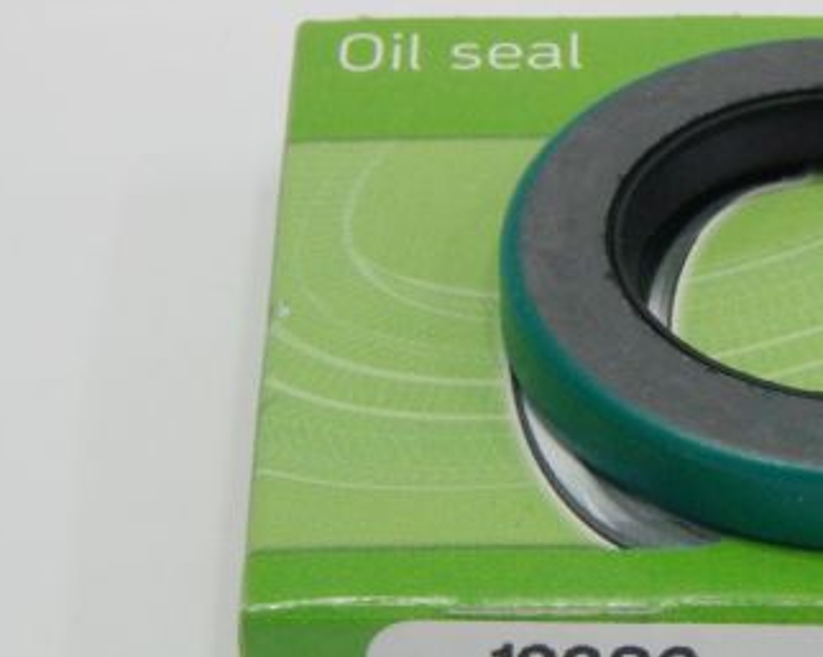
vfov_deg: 7.9
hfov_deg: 9.8
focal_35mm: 196
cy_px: 372
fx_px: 4770
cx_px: 721
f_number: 40
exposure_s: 1/13
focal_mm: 70
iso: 6400
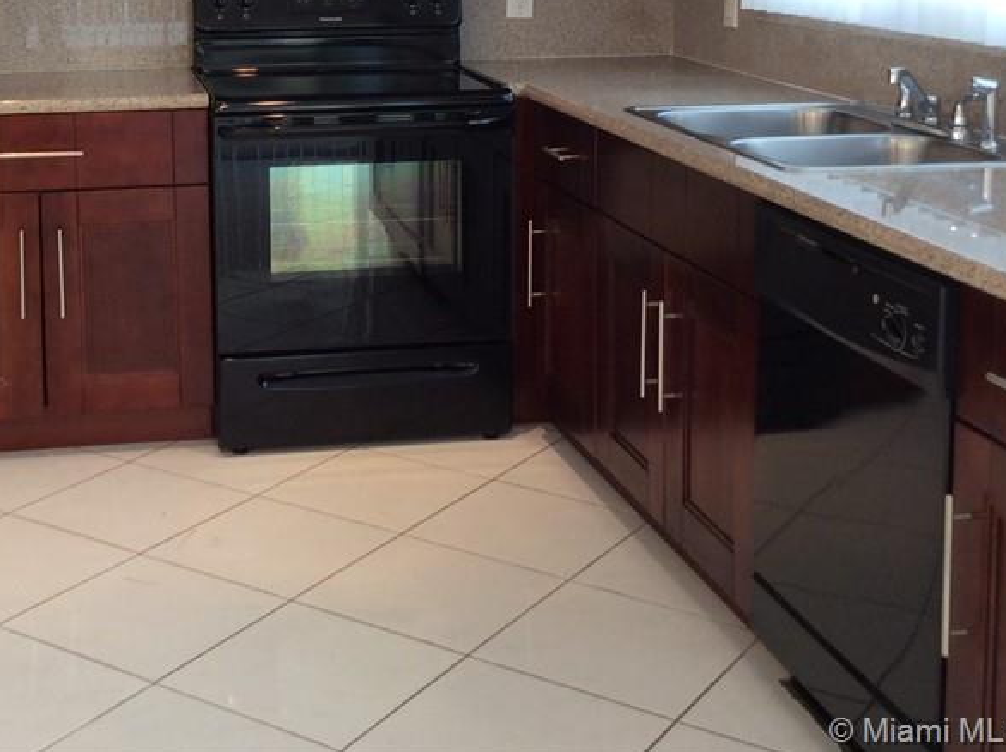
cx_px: 316
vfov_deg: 25.4
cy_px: 98
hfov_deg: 34.0
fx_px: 1625
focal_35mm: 56
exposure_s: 1/24
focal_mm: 3.3
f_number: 2.4
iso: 50
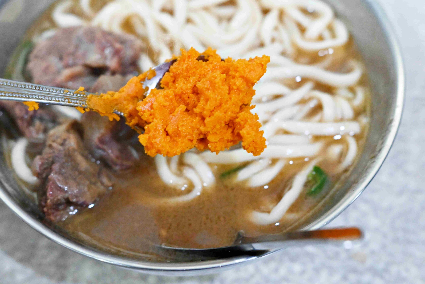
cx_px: 212
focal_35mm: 75
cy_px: 142
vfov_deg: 18.2
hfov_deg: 27.0
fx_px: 885
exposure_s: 1/200
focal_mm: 50
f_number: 3.2
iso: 4500
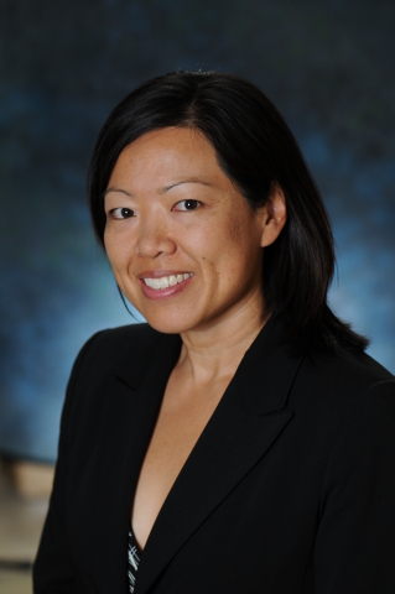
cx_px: 198
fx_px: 2598
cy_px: 297
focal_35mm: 158
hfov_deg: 8.7
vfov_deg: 13.1
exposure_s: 1/125
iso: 320
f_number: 4
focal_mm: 105
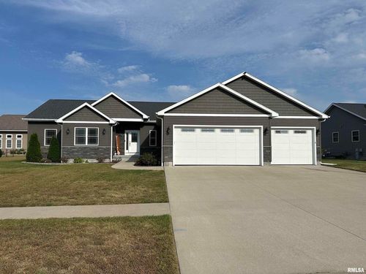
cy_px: 137
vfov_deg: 56.8
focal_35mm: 24
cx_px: 183
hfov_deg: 71.6
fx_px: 254
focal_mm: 6.86
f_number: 1.78
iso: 80
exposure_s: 1/7042
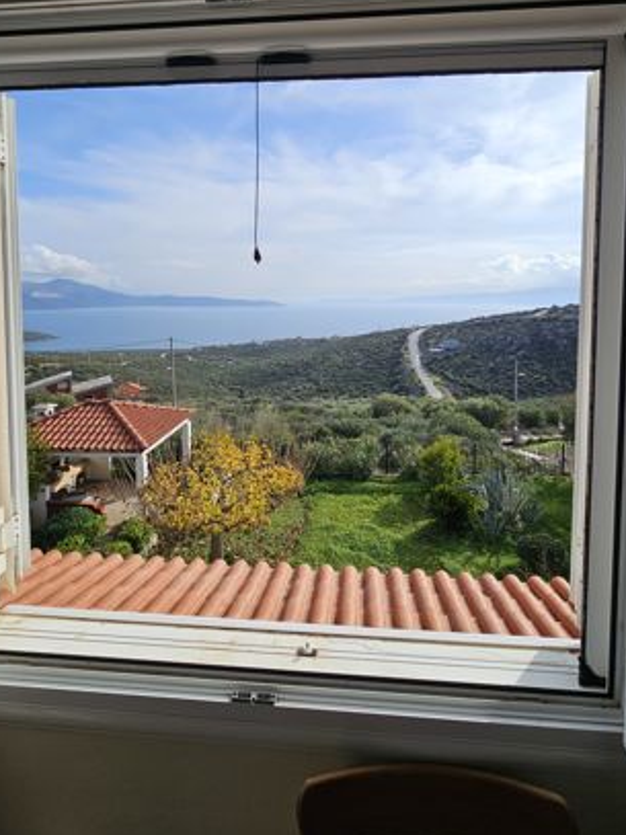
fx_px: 410
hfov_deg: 74.7
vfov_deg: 89.6
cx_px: 319
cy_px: 324
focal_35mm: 17
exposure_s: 1/3050
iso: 50
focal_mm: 2.2
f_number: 2.2
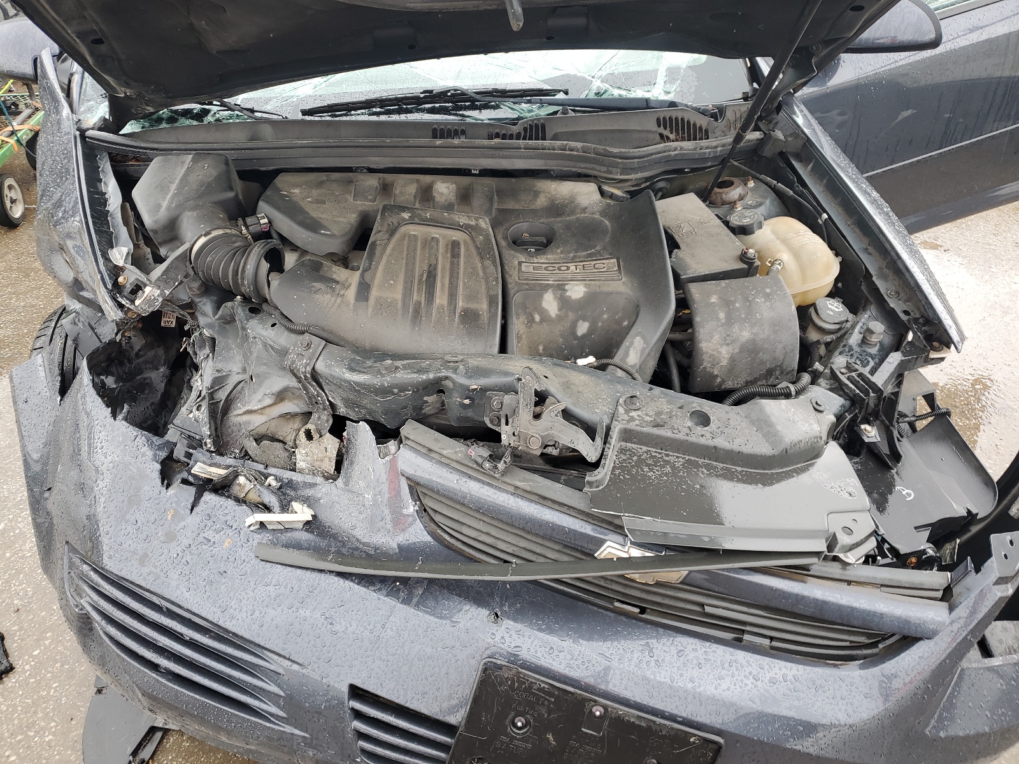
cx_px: 510
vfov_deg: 53.1
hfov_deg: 67.3
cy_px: 382
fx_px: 765
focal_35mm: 26
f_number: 1.5
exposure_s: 1/60.2
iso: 52
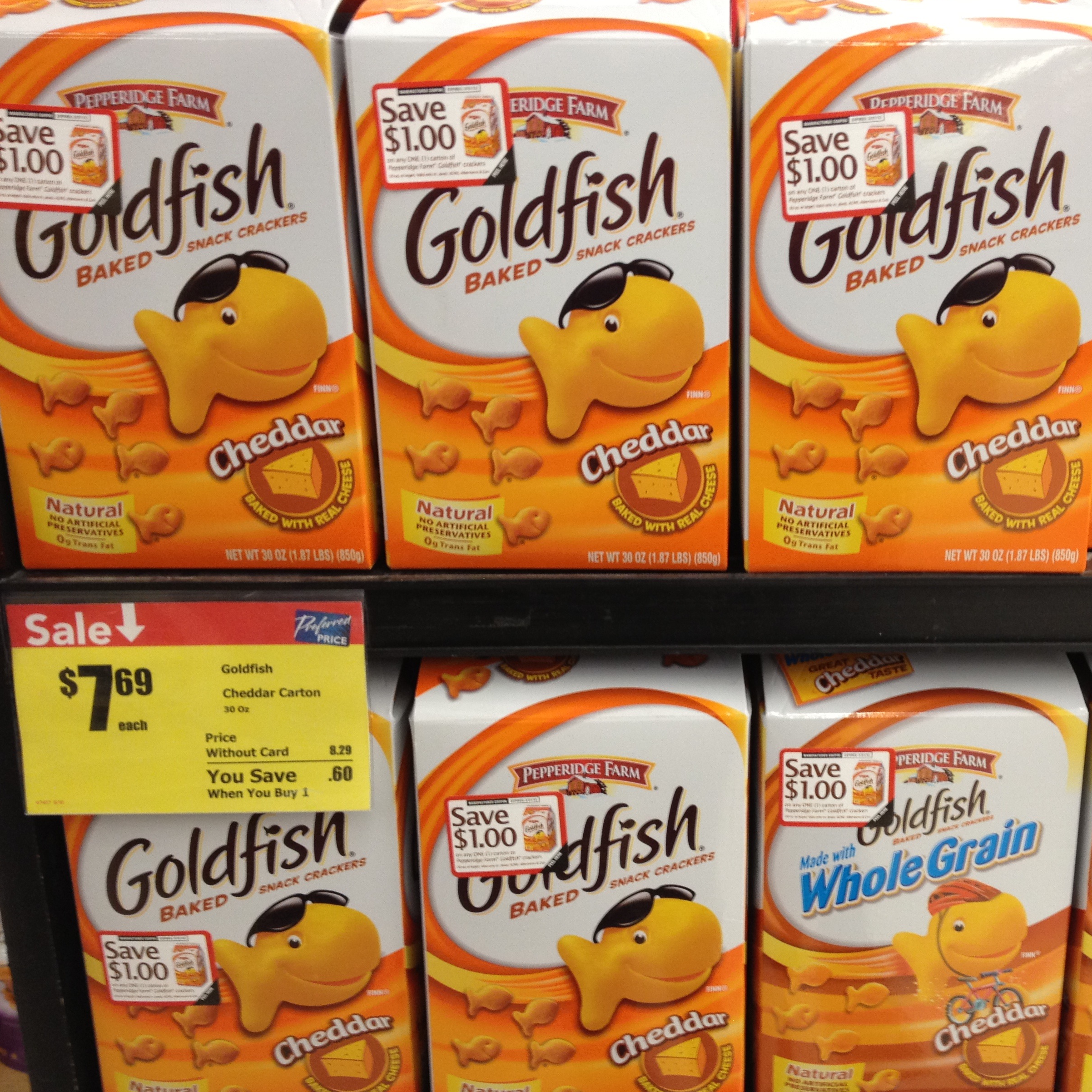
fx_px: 1499
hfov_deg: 39.5
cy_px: 543
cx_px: 740
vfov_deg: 40.0
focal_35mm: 42
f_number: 2.4
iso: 125
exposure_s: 1/20
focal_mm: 4.28
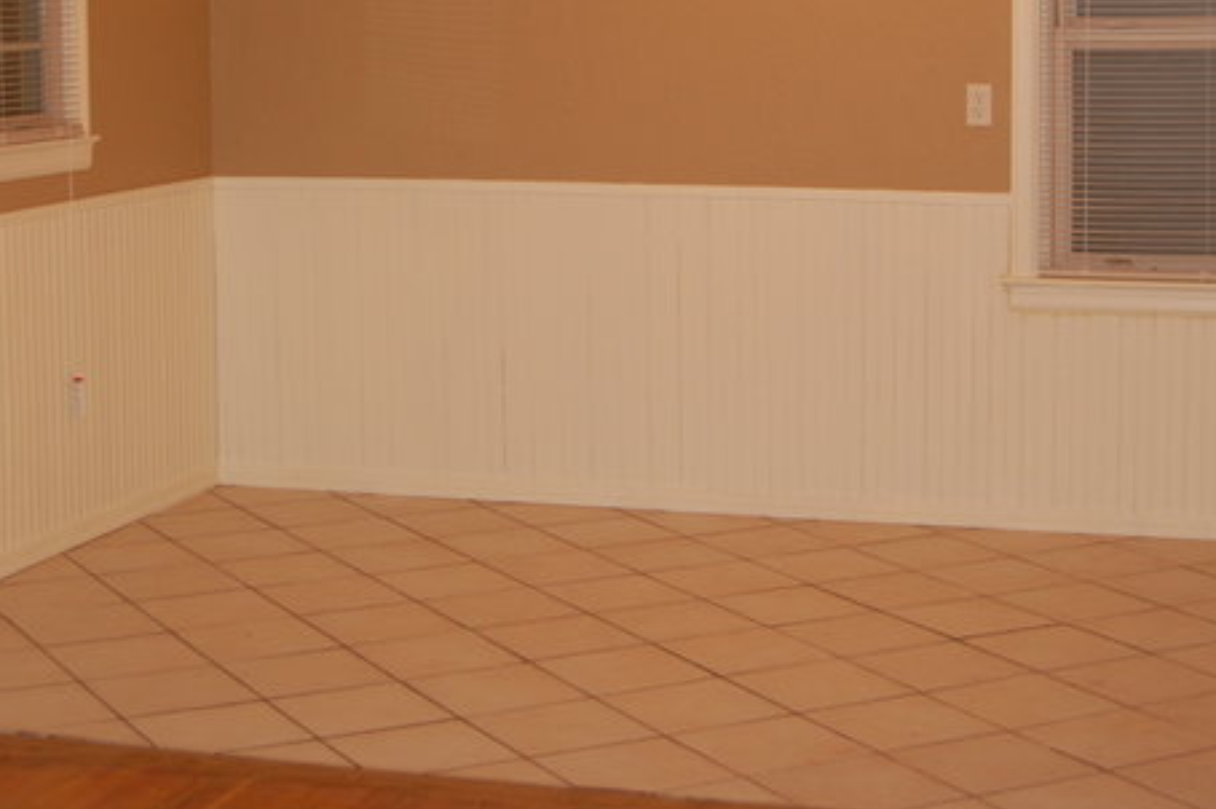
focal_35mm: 74
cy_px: 193
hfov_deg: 27.4
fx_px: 2498
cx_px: 579
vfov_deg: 18.3
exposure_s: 1/60
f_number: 5
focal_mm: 28
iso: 400
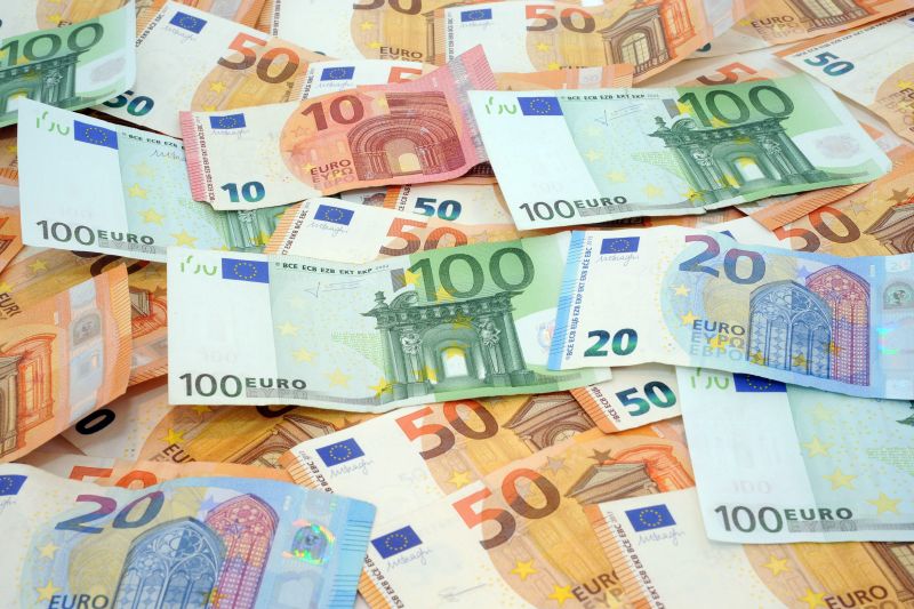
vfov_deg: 17.5
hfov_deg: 26.0
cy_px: 304
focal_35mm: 78
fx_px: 1980
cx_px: 457
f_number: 18
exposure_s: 1/200
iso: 1000
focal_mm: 78
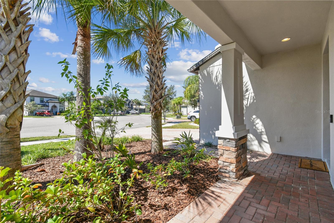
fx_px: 139
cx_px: 167
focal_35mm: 15
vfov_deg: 77.3
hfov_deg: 100.4
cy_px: 112
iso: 100
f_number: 7.1
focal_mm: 10
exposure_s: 1/60
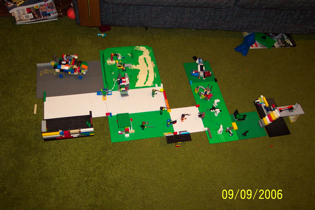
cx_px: 158
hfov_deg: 50.7
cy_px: 105
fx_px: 332
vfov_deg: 35.1
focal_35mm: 38
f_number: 2.8
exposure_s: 1/30
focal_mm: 8
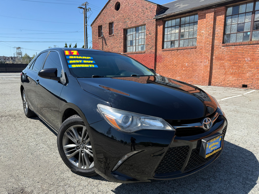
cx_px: 130
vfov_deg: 56.8
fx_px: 180
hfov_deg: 71.6
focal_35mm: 24
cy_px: 97
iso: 80
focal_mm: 6.76
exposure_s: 1/3021
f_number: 1.78
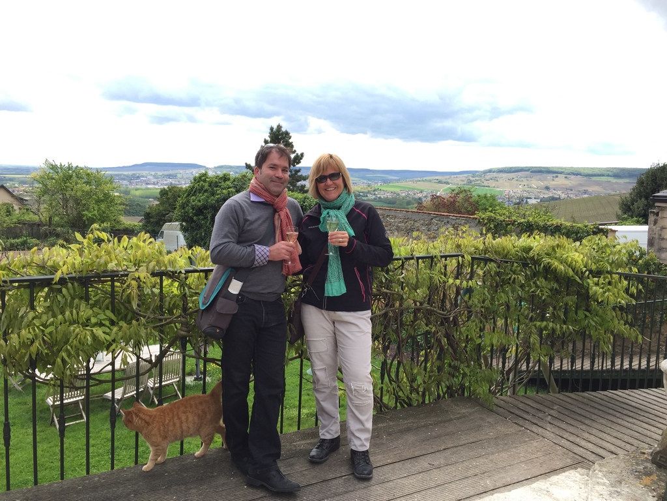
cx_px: 334
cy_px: 250
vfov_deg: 48.2
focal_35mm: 29
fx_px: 559
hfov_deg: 61.7
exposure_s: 1/659
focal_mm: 4.15
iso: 32
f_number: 2.2
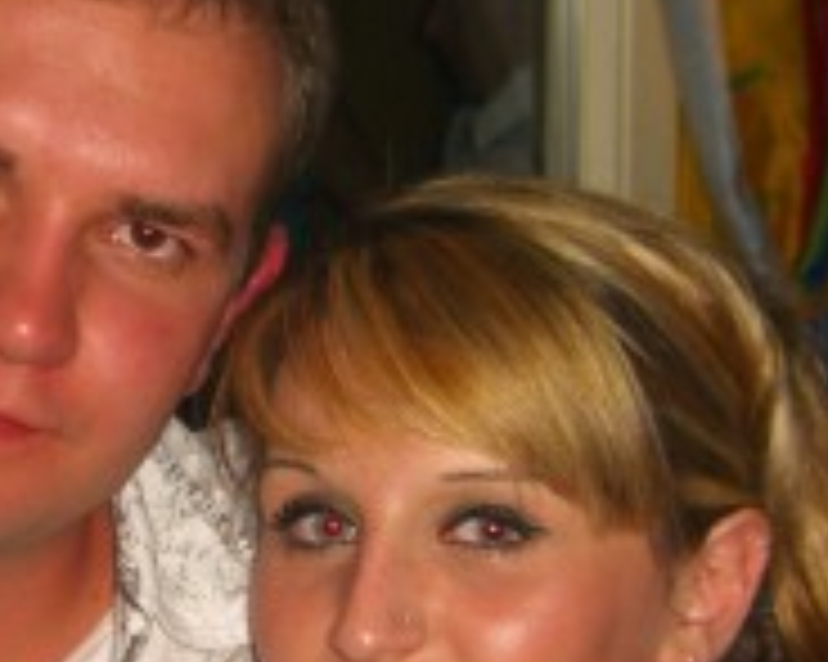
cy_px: 540
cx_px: 189
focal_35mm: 121
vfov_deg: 12.7
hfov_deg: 15.8
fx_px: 2964
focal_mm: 7.9
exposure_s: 1/60
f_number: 2.8
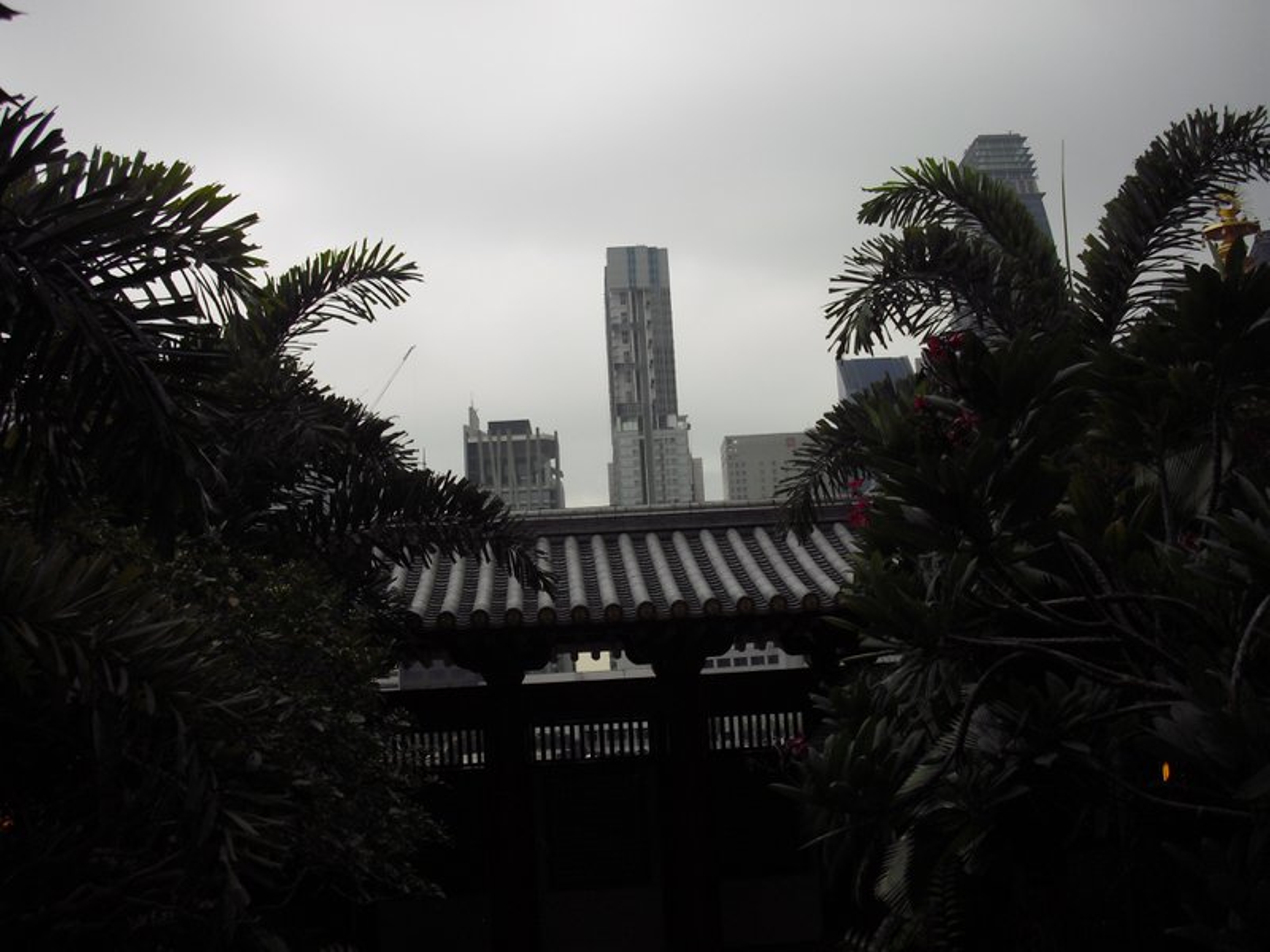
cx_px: 635
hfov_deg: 49.0
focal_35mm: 38
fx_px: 1394
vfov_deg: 37.7
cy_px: 476
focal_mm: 6.2
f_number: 2.8
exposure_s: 1/200
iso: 100
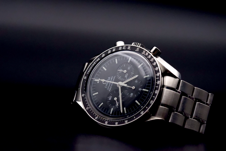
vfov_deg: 15.9
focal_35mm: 86
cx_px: 113
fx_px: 540
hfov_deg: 23.6
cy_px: 76
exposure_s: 1/4000
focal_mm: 57.8
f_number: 8
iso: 6400
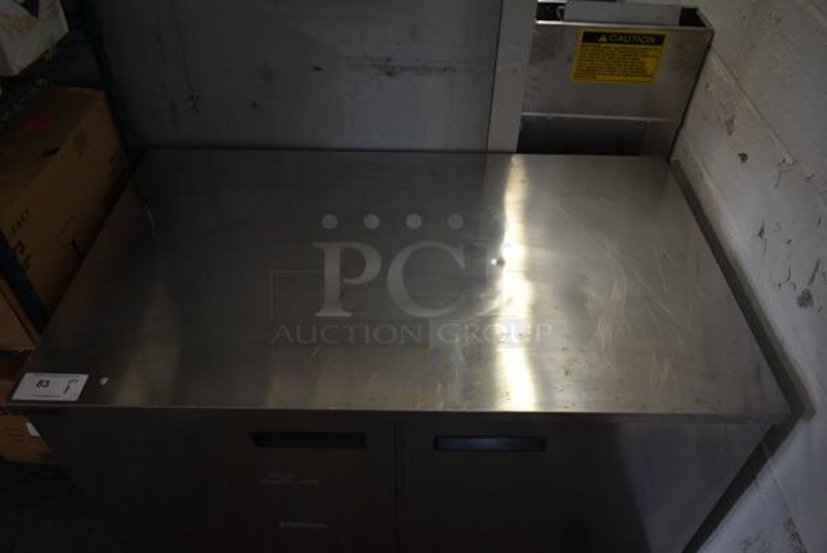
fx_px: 621
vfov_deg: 48.0
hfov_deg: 67.3
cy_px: 276
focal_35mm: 27
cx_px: 414
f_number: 3.5
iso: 200
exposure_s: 1/30
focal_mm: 18
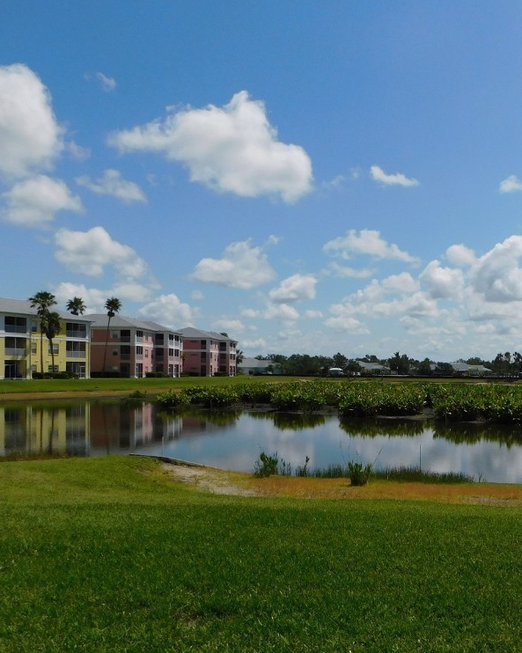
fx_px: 599
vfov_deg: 57.2
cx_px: 402
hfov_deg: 45.2
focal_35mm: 31
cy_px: 327
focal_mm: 4
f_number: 6
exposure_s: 1/1000
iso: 125
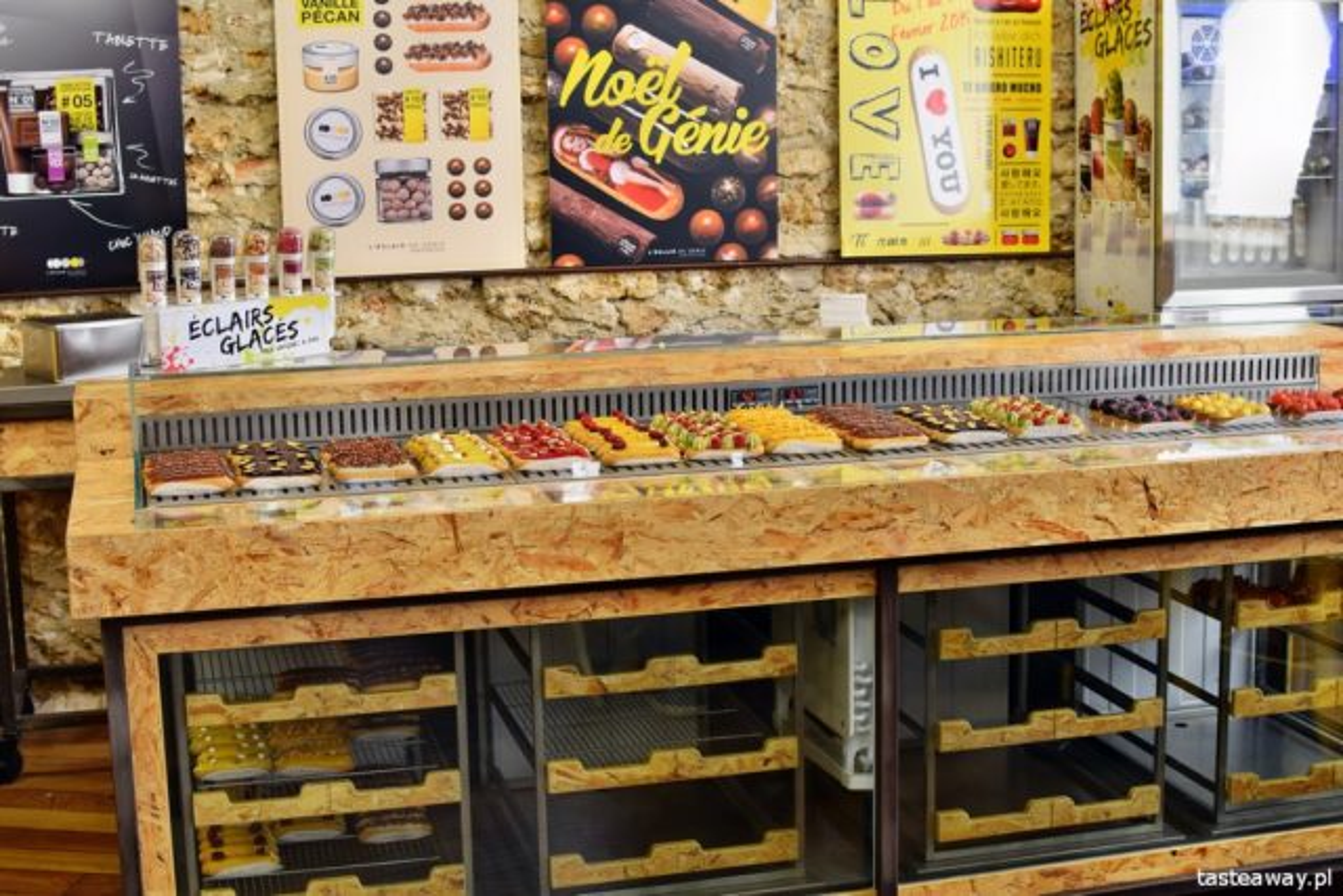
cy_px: 448
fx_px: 1959
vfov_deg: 25.8
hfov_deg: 37.8
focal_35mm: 52
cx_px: 672
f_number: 5
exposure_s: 1/30
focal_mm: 35
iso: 140
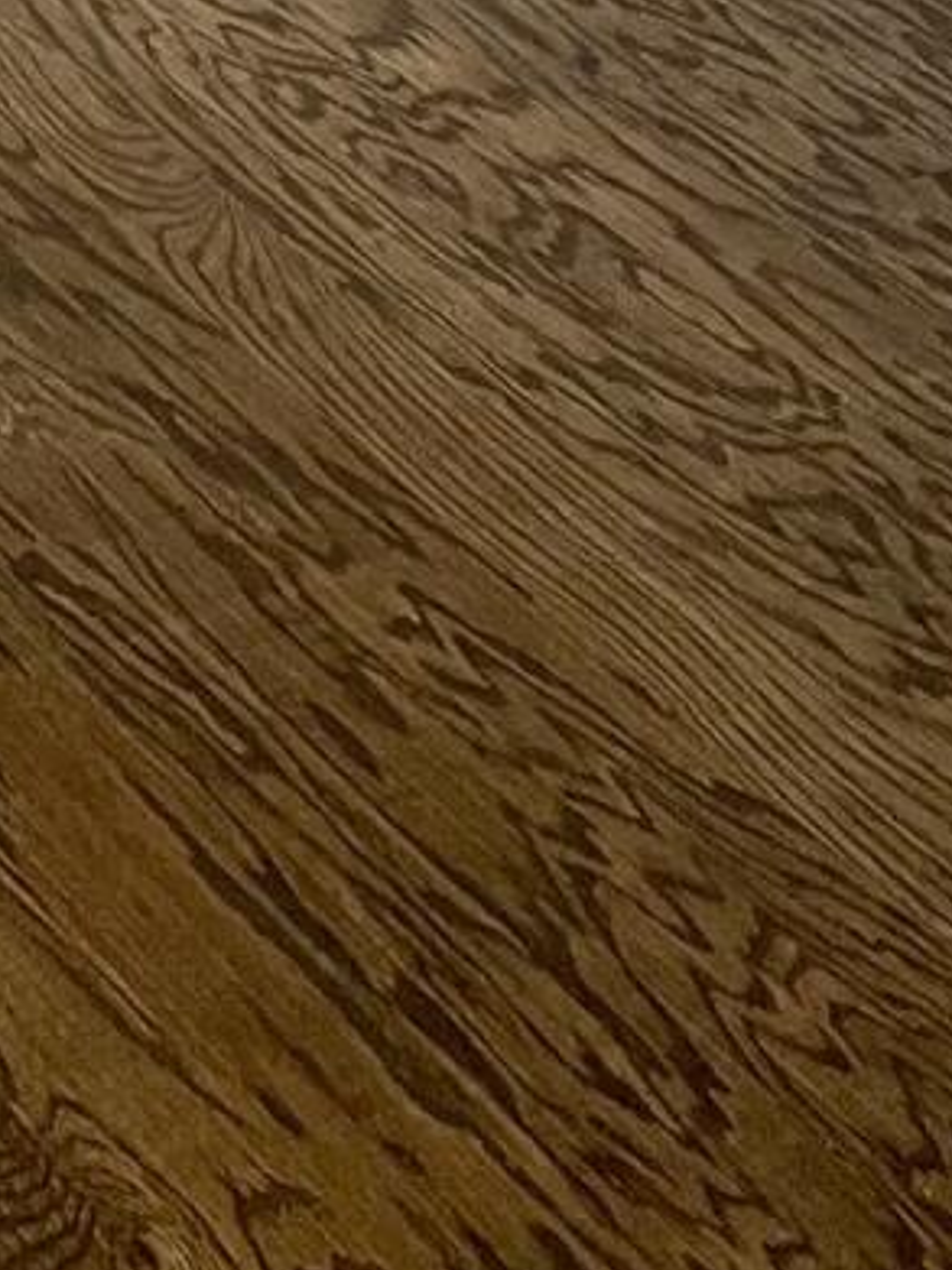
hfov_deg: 10.6
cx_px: -591
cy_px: -1458
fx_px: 4880
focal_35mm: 133
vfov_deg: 12.6
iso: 125
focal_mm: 4.2
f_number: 1.6
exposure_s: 1/65
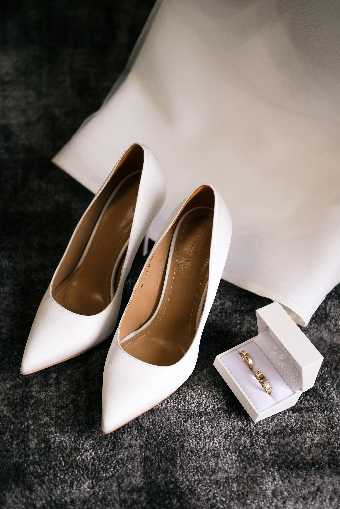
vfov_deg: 37.5
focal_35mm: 53
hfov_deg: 25.5
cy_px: 254
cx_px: 170
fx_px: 751
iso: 250
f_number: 2
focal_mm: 35
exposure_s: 1/50
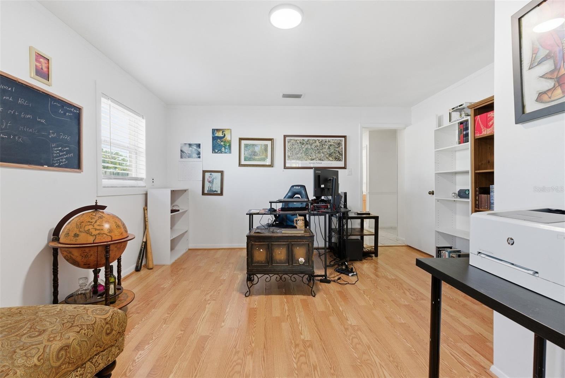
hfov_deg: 96.7
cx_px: 282
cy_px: 189
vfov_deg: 73.8
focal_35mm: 16
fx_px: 251
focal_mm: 16
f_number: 9
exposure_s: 1/25
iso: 400
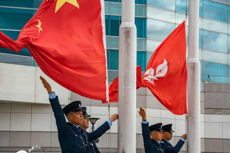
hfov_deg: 18.4
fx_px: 709
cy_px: 76
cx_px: 115
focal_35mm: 111
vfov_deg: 12.3
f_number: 8
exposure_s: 1/500
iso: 1600
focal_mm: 111
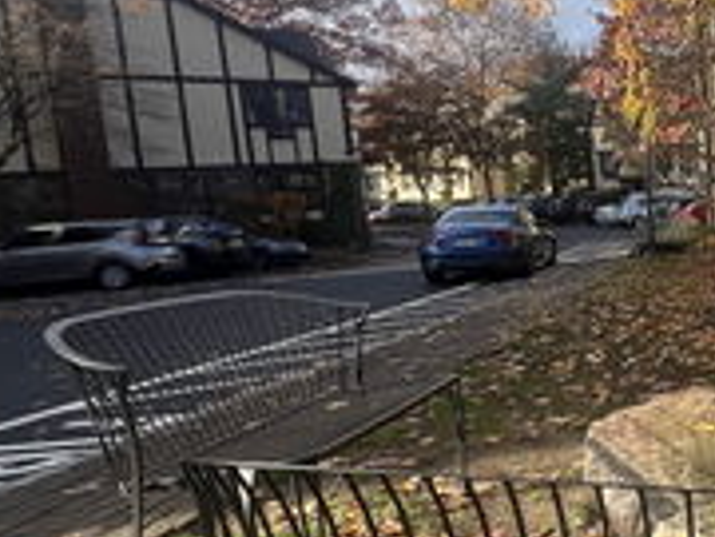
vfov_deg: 38.6
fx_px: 764
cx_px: 910
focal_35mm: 37
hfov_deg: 35.7
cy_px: 247
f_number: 1.8
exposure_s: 1/531
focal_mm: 1.57
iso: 32
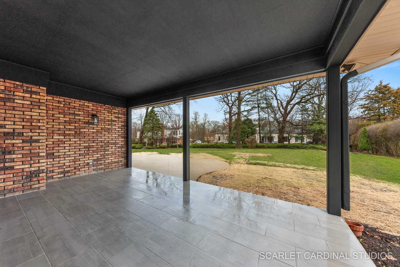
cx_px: 200
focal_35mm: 12
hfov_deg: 112.6
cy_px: 134
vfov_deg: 90.1
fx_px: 133
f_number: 7.1
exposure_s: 1/1000
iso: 400
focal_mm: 12
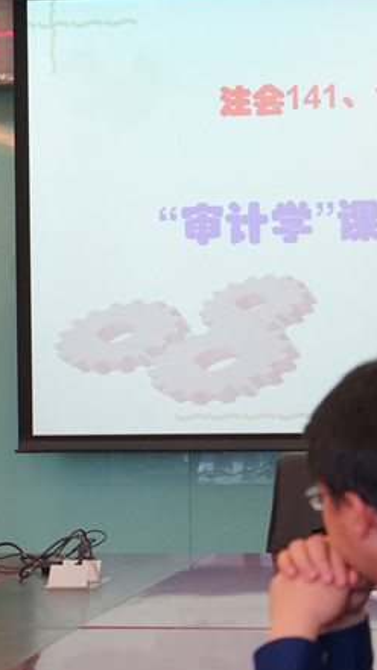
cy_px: 320
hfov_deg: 9.1
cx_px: 163
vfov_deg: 16.1
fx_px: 2364
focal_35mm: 133
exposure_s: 1/160
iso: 2000
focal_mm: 70
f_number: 5.6
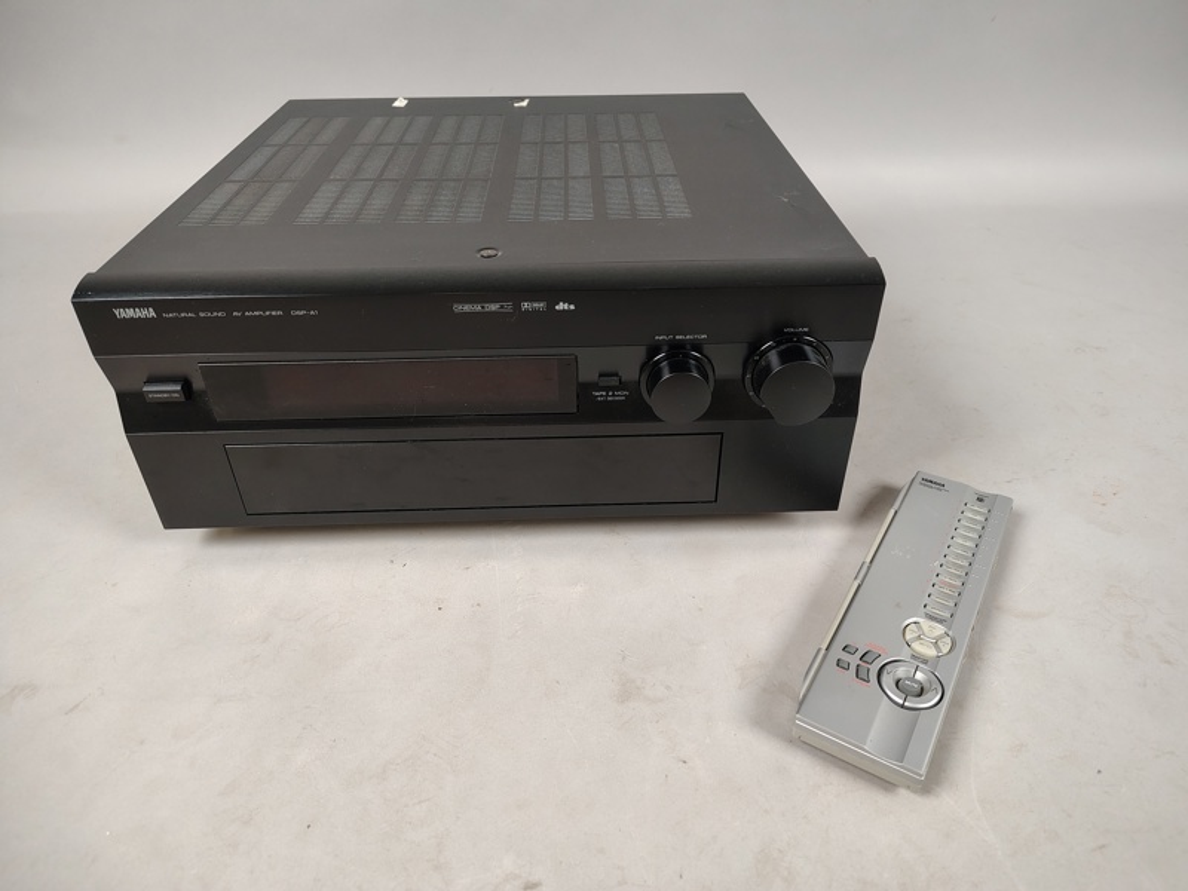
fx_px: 824
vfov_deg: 56.8
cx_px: 594
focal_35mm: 24
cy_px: 446
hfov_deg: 71.6
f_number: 1.8
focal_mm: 5.56
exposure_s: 1/100
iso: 445
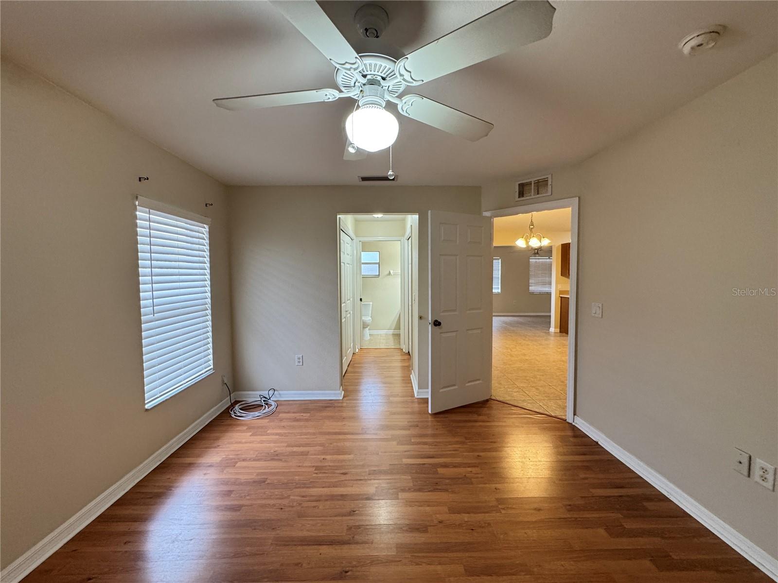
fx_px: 315
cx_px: 389
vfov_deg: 85.7
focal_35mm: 14
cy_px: 292
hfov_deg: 102.1
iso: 250
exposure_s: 1/60
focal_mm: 2.22
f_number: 2.2
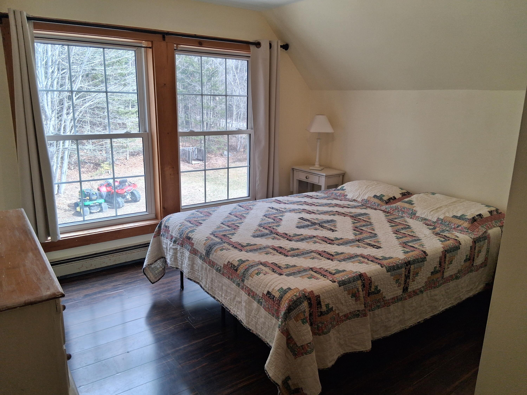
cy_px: 198
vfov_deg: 53.1
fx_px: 396
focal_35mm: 26
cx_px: 264
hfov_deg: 67.3
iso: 40
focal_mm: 3.98
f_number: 1.8
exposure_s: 1/120
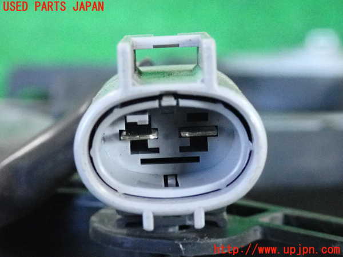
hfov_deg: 22.3
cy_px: 128
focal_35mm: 88
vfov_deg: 16.8
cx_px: 172
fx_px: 872
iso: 4000
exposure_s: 1/125
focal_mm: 15.66
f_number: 4.5
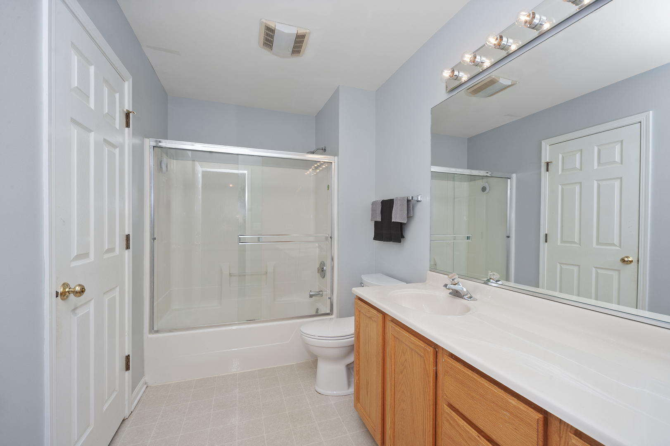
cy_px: 223
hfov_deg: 100.4
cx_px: 335
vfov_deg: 77.3
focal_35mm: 15
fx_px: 279
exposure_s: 1/125
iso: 320
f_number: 8
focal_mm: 15
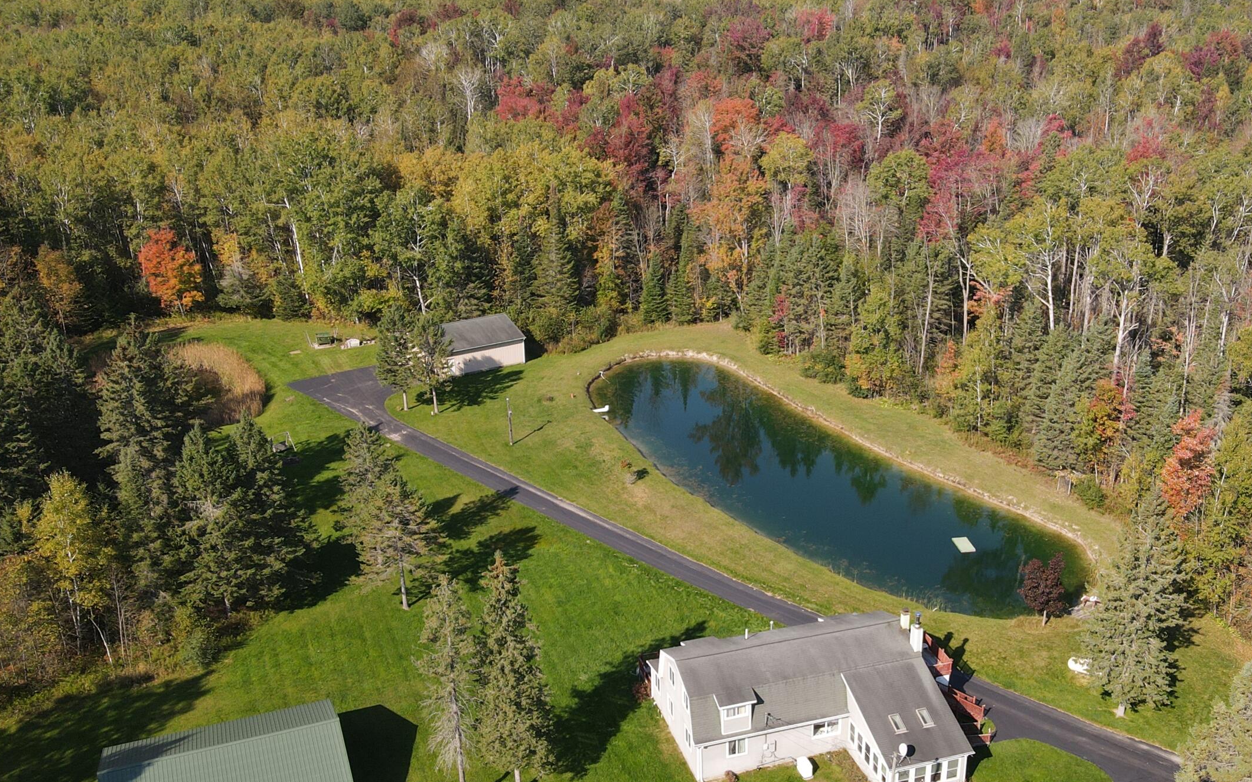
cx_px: 767
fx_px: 1228
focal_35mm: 36
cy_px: 463
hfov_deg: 53.5
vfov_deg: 35.2
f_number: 2.8
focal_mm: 4.5
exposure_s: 1/500
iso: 110
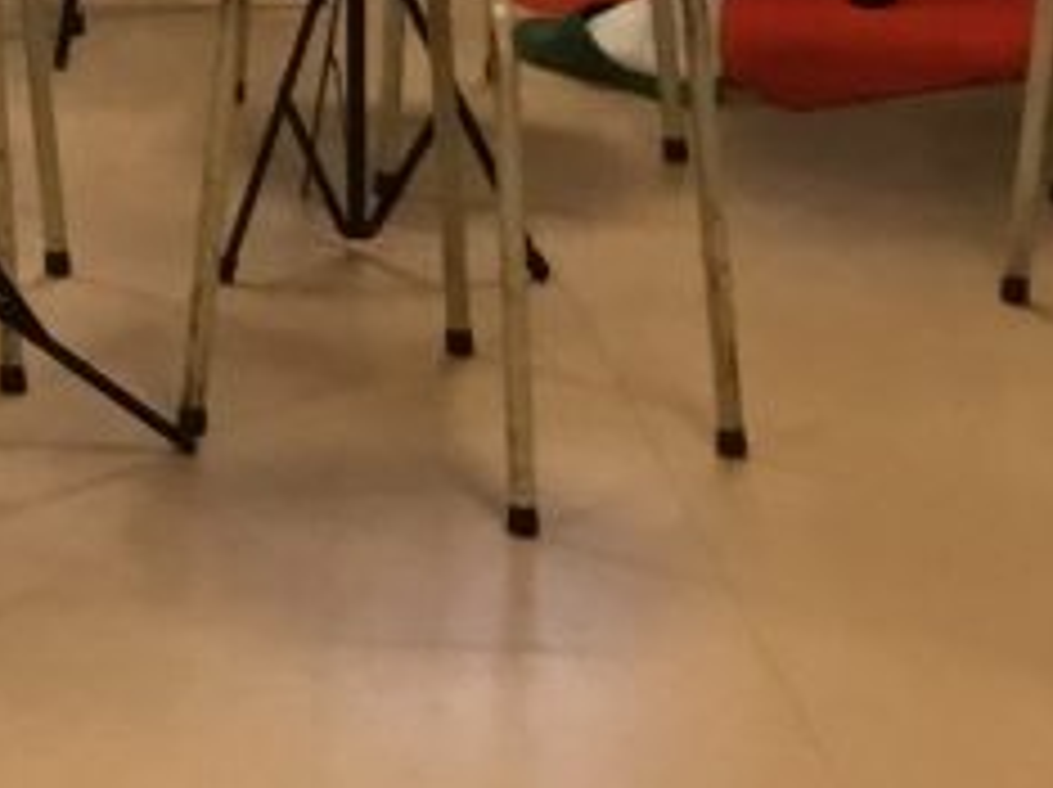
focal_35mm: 159
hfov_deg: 11.3
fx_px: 4832
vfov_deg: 8.6
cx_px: -986
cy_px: -959
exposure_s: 1/30
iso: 32
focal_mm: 3.3
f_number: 2.4
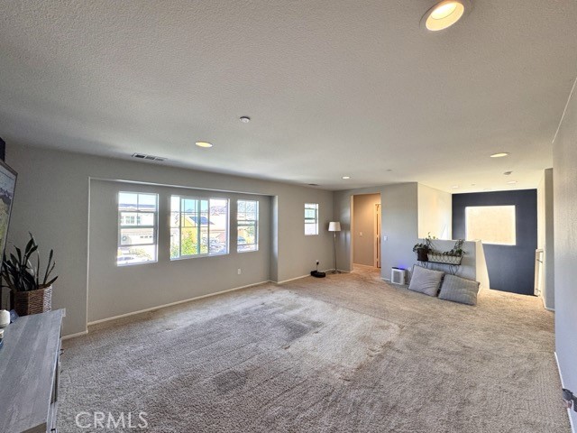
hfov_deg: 102.1
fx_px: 233
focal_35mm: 14
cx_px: 288
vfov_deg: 85.7
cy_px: 216
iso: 160
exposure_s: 1/120
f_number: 2.2
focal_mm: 2.22
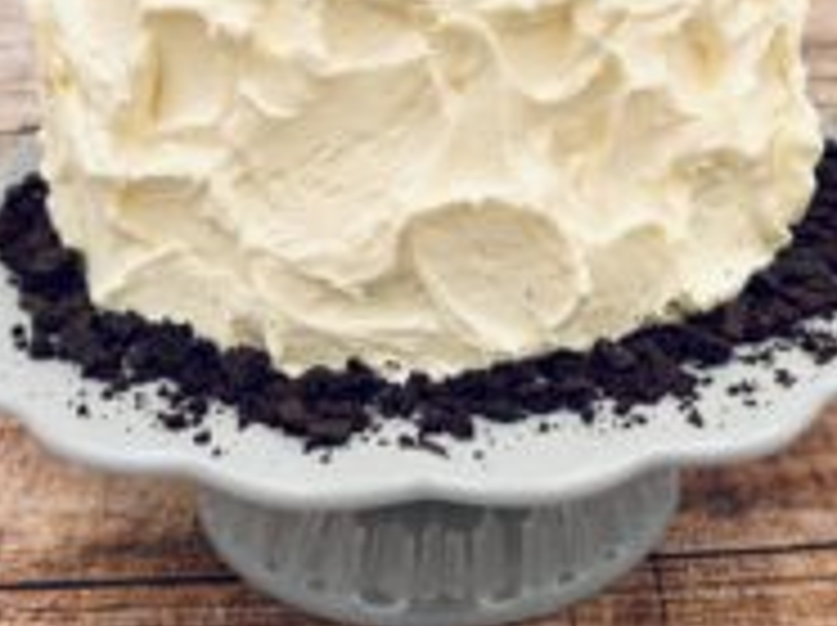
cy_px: -23
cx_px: 414
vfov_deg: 24.6
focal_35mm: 56
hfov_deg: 34.4
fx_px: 1352
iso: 40
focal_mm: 5.7
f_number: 1.5
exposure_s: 1/265
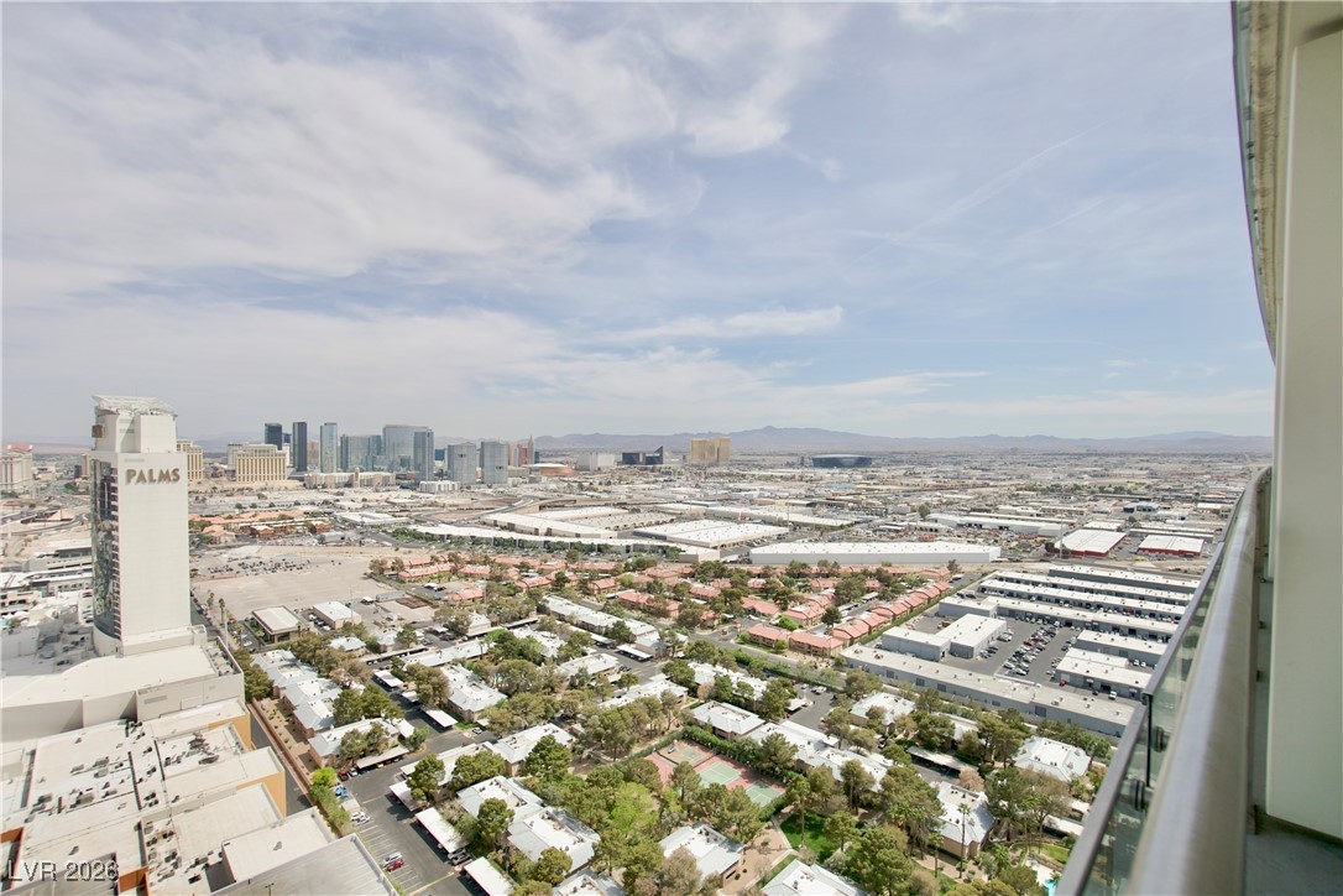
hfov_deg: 100.4
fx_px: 560
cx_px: 672
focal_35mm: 15
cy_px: 448
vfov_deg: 77.3
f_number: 5
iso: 100
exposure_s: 1/1250
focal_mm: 10
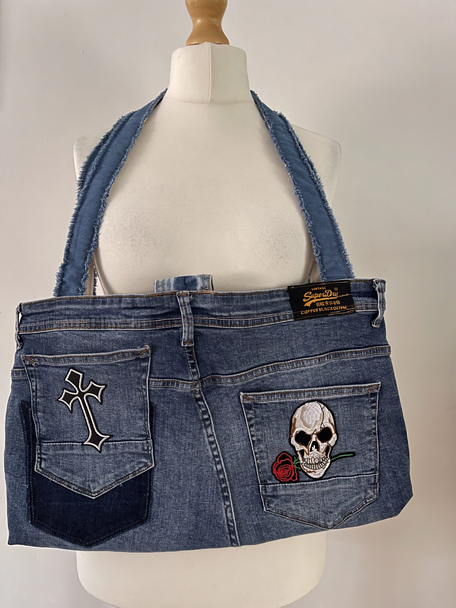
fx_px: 439
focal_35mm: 25
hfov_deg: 54.9
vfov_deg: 69.4
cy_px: 304
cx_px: 228
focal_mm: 5.1
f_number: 1.6
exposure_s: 1/15
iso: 1250
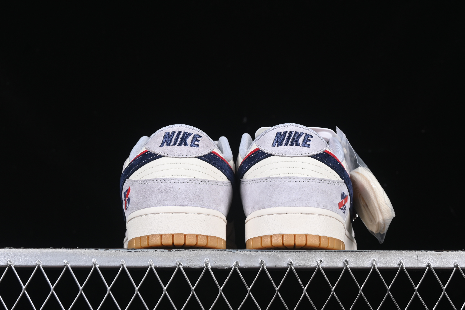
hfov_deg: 25.1
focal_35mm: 81
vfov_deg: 16.9
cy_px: 144
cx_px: 248
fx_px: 1046
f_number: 8
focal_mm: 50
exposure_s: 1/80
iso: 160
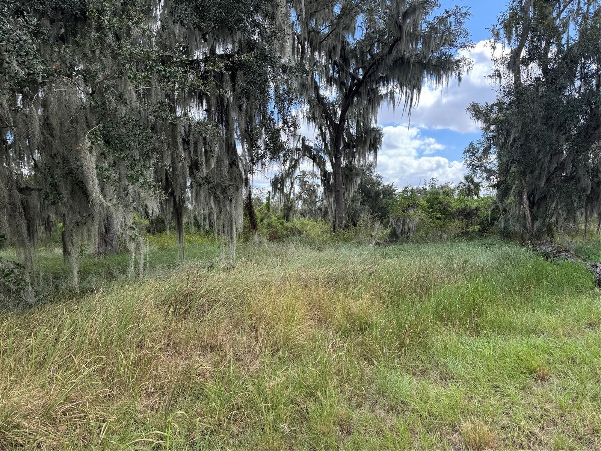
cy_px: 226
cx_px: 300
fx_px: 417
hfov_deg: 71.6
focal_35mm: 24
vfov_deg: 56.8
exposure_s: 1/888
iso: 80
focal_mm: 6.76
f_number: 1.78
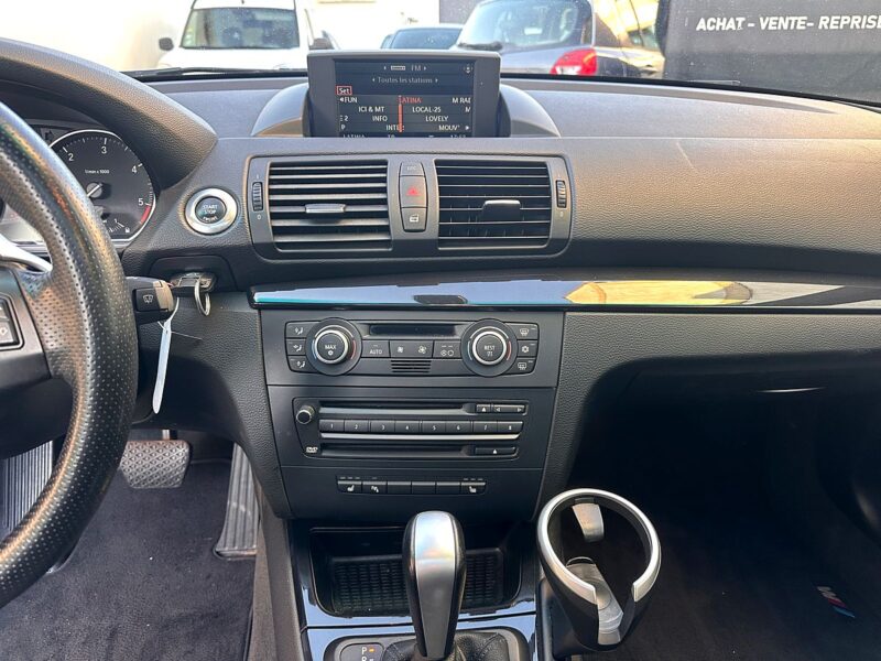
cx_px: 440
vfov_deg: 56.8
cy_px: 330
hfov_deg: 71.6
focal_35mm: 24
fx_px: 611
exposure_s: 1/94
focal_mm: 6.86
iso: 250
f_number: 1.78
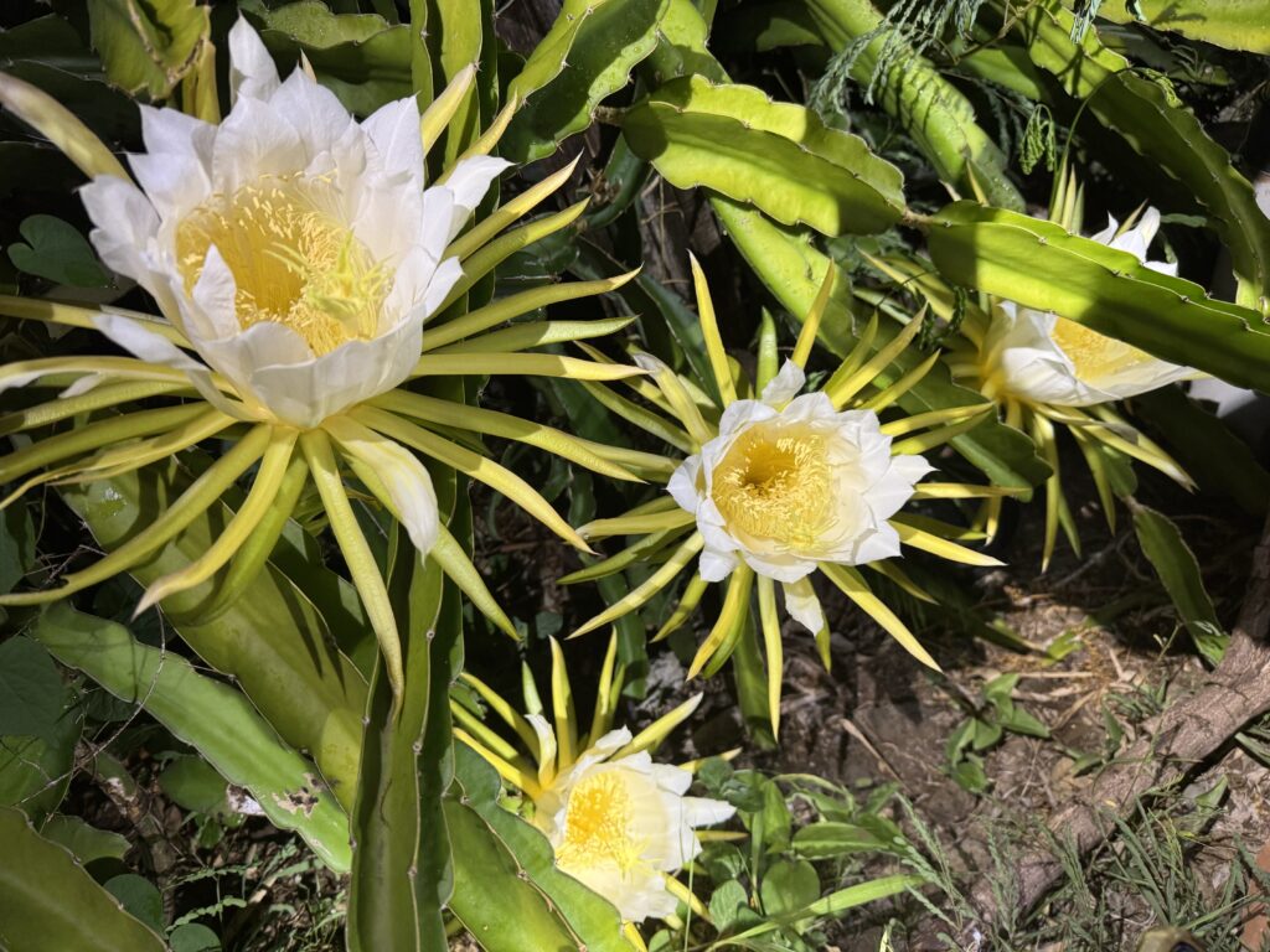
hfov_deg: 71.6
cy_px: 476
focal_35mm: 24
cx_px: 635
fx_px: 881
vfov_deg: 56.8
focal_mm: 6.76
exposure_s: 1/60
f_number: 1.78
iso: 250
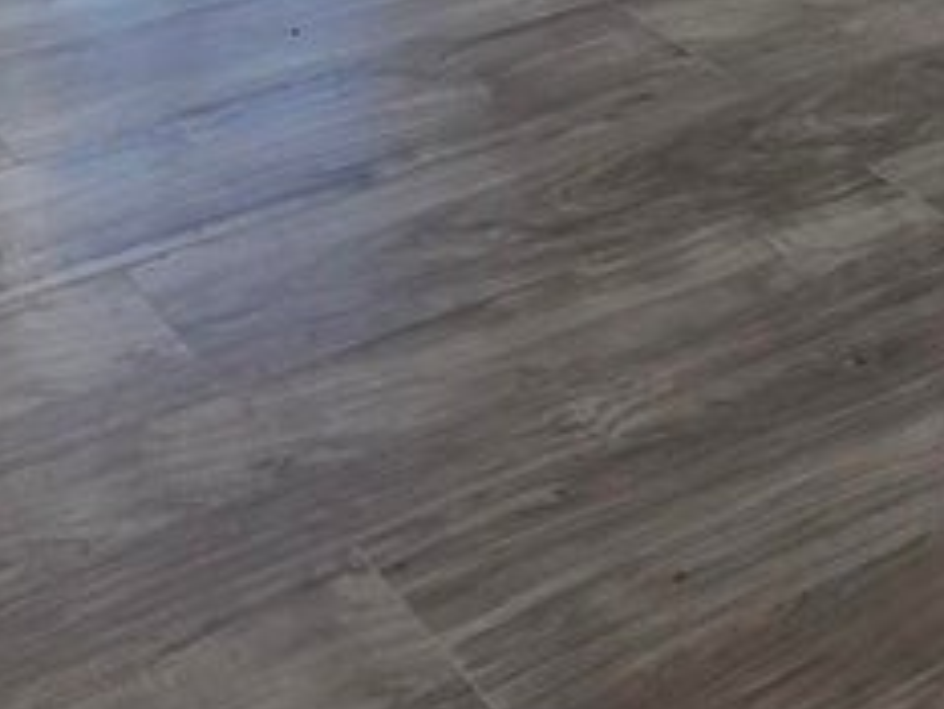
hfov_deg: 25.6
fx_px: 2074
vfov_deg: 15.8
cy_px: -664
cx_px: 359
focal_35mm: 76
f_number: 1.9
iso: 40
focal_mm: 2.2
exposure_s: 1/156
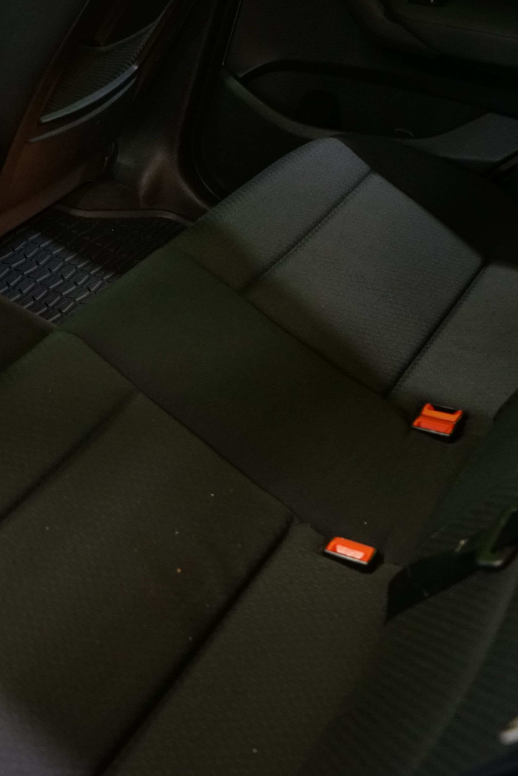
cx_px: 17
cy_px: 365
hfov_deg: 24.5
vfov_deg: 37.5
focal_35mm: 53
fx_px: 1144
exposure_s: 1/20
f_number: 5
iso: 2000
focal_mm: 33
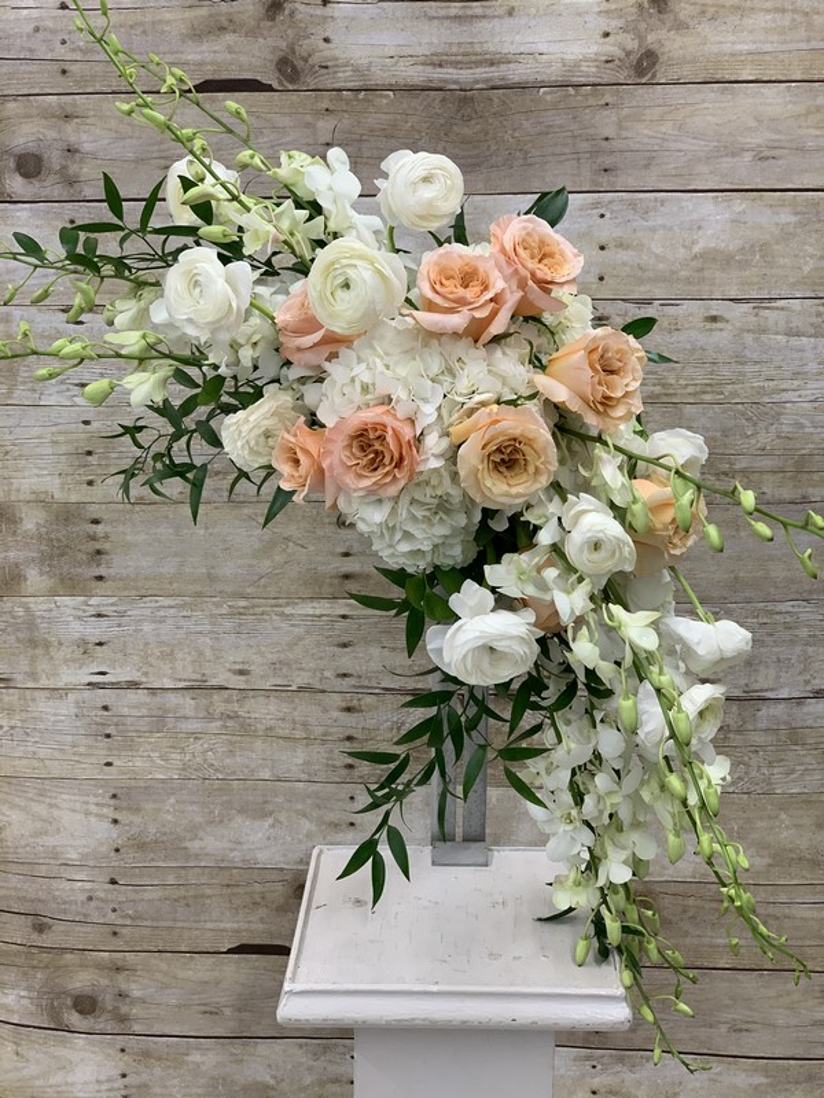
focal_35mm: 52
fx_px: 1650
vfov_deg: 36.8
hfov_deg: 28.0
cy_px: 549
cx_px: 412
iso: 80
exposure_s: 1/60
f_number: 2.4
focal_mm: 6
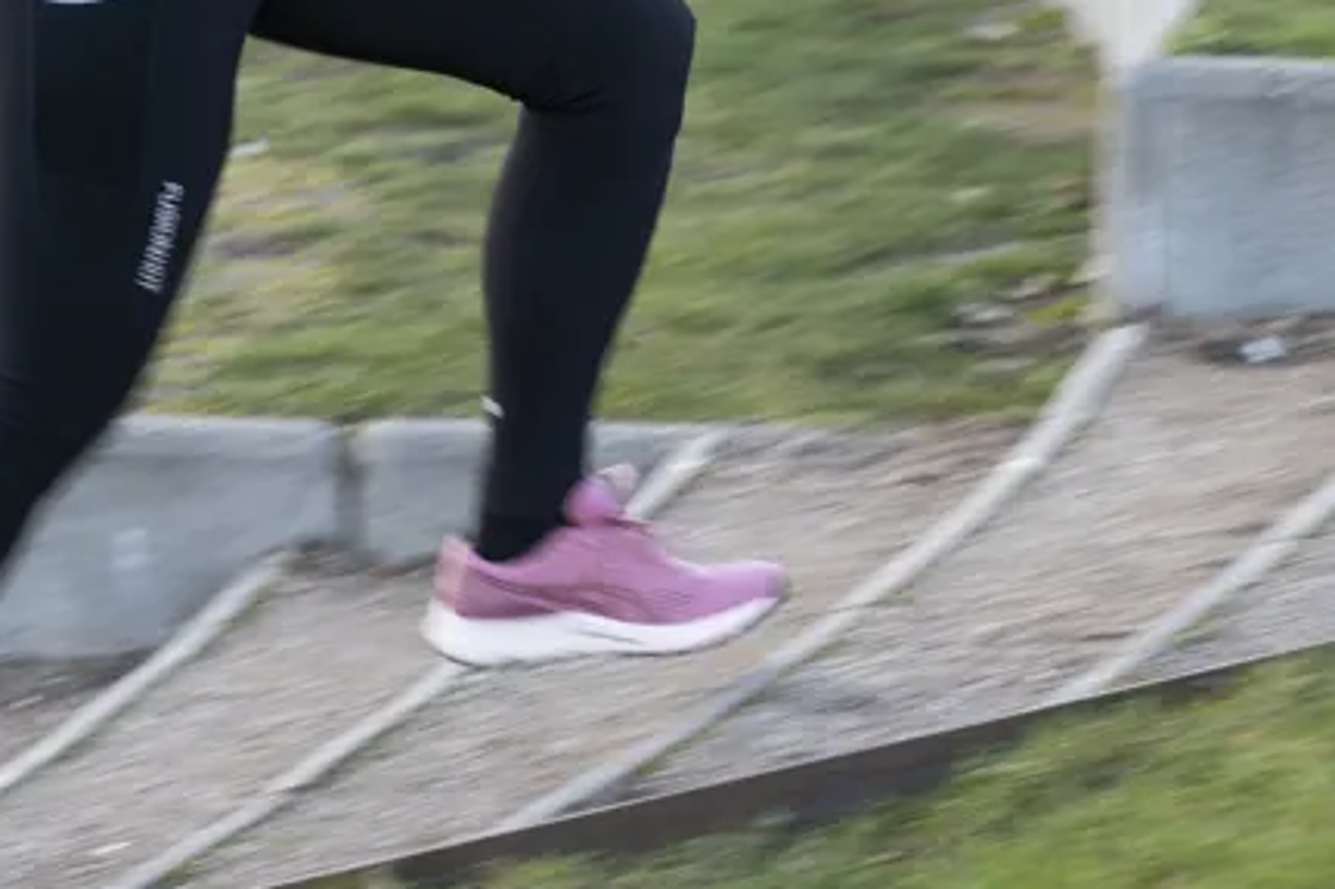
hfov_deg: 8.8
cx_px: 641
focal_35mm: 234
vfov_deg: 5.9
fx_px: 8674
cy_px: 353
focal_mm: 105
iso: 320
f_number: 5.6
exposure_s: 1/80
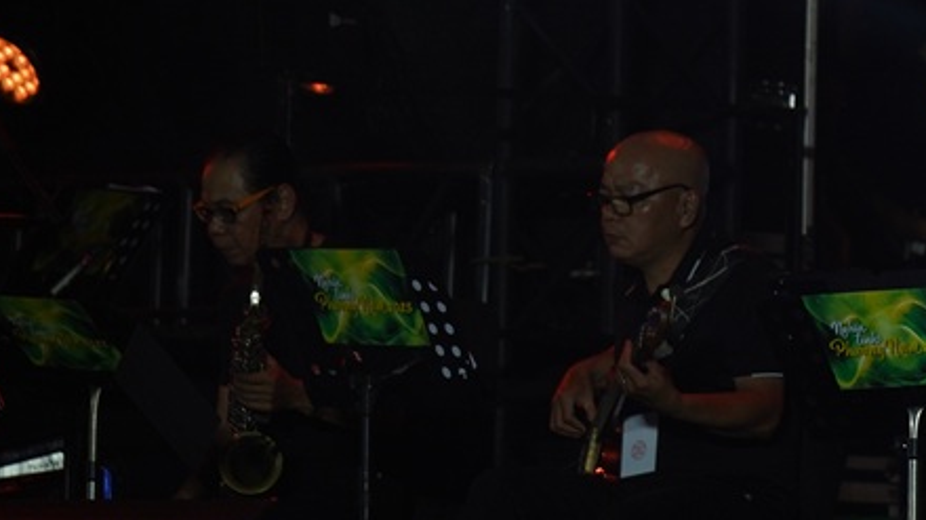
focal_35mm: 572
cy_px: 15
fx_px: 14038
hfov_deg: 3.8
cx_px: 1237
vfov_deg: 2.1
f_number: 5.6
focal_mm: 200
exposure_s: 1/200
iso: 500
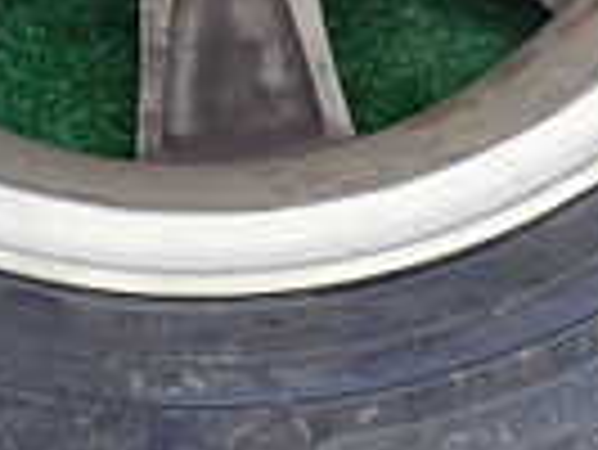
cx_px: 144
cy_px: -328
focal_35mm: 113
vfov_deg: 12.2
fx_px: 1954
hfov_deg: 17.3
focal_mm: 4.5
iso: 100
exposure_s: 1/320
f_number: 2.8
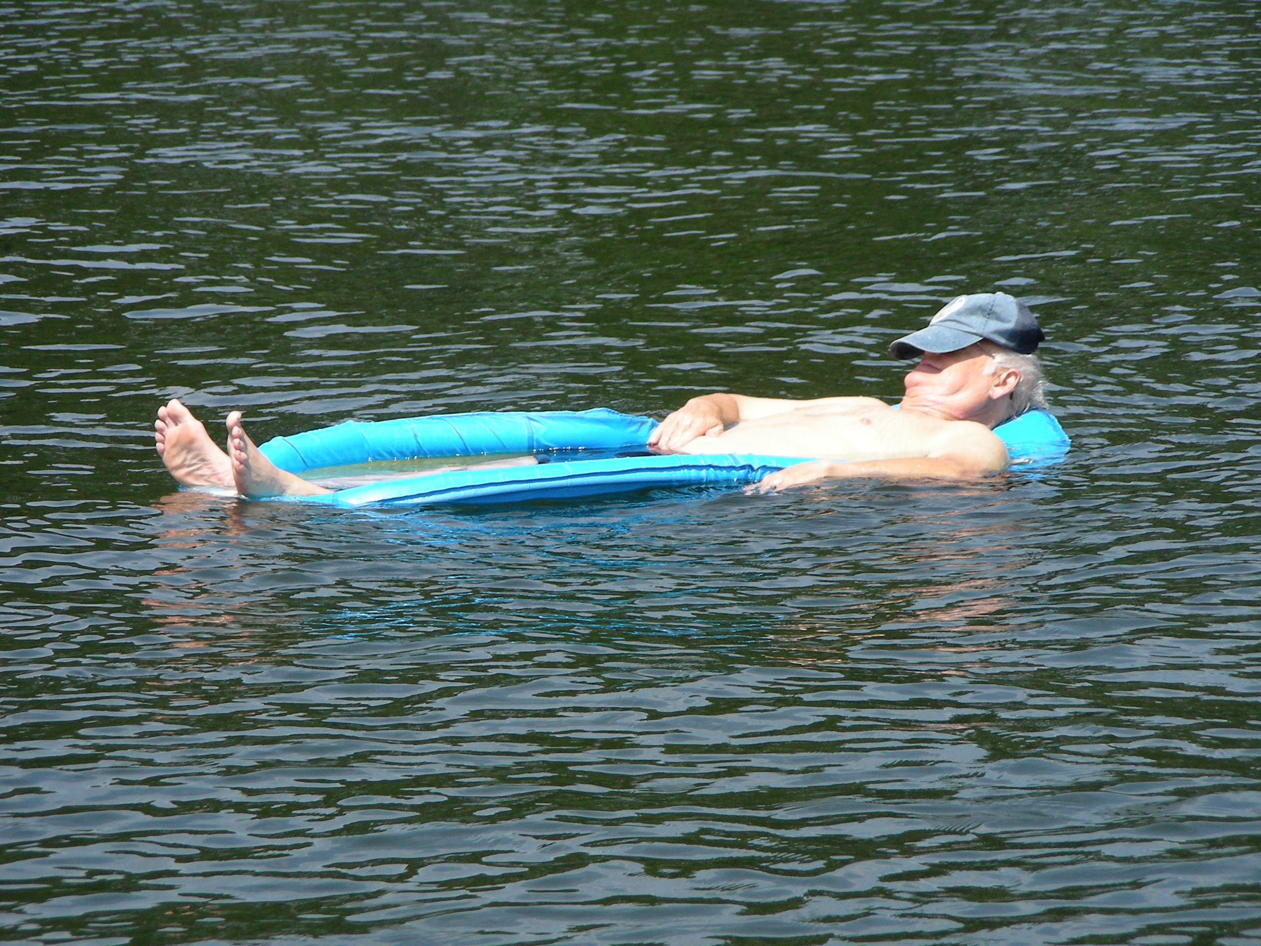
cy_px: 473
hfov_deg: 11.5
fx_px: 6266
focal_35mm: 172
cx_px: 630
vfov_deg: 8.6
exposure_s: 1/487
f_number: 4
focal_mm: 28.7
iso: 50
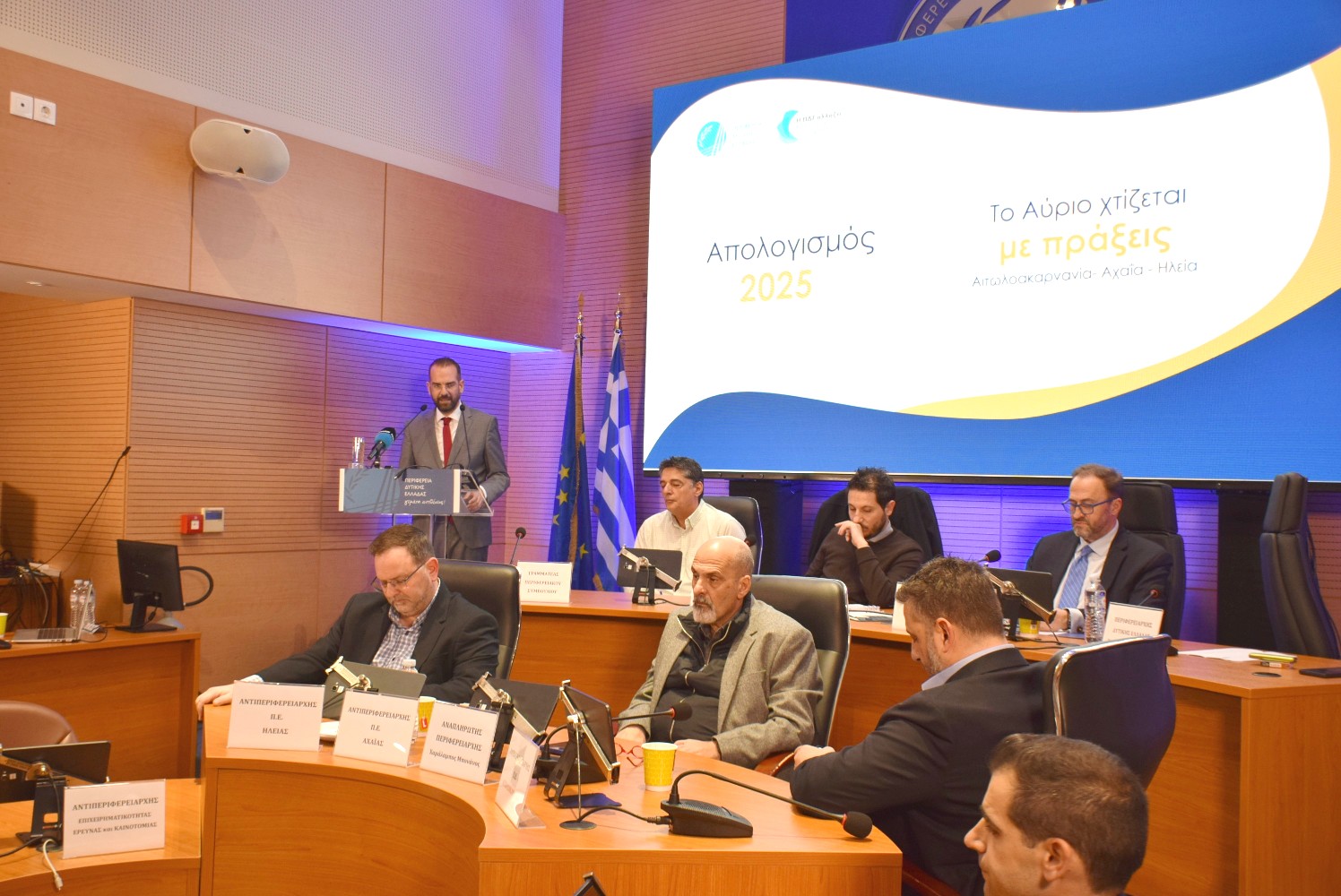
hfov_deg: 57.2
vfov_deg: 40.0
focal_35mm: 33
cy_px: 448
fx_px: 1230
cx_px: 670
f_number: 4.5
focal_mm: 22
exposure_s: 1/50
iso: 400
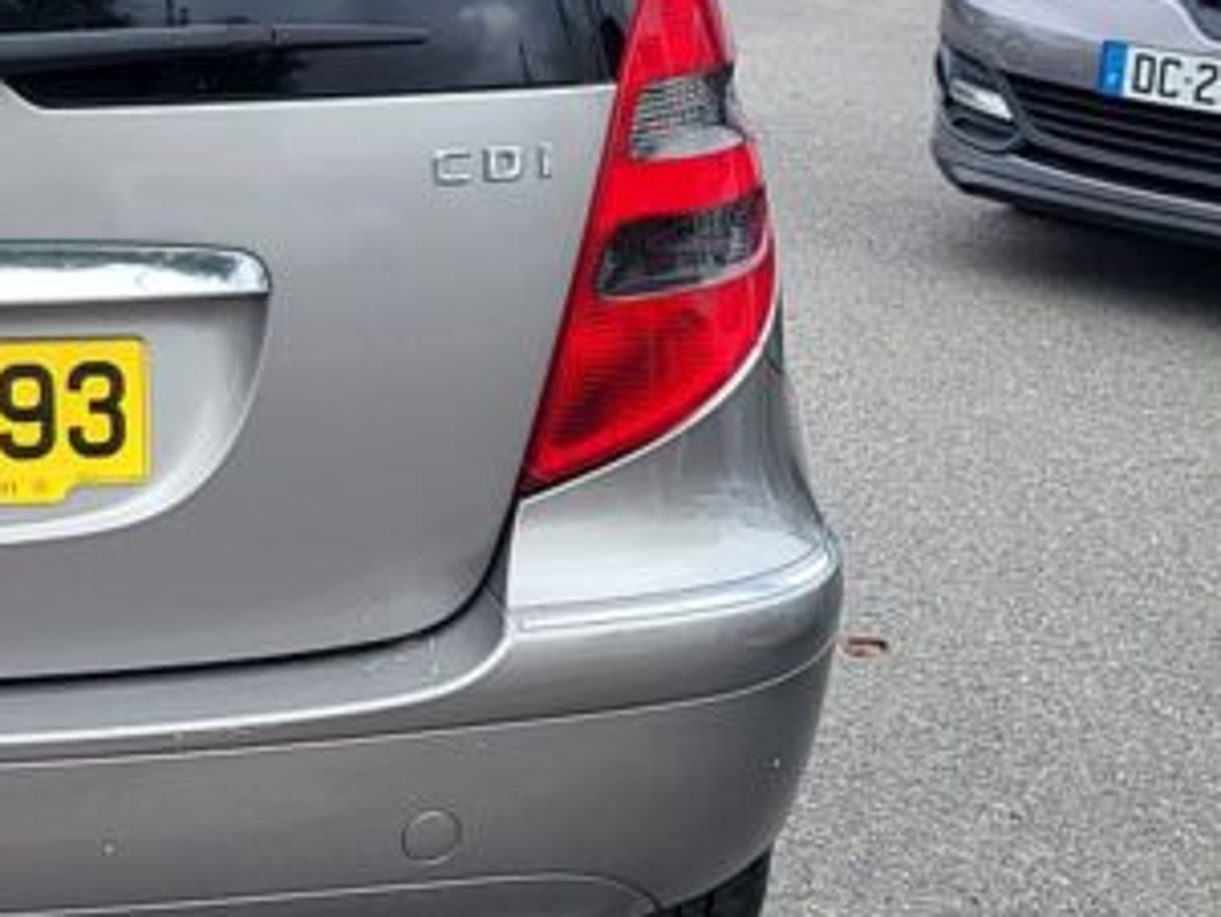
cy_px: 256
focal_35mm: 69
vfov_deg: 21.2
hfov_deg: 26.5
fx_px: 2435
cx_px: -32
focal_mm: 5.4
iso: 40
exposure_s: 1/955
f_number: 1.8
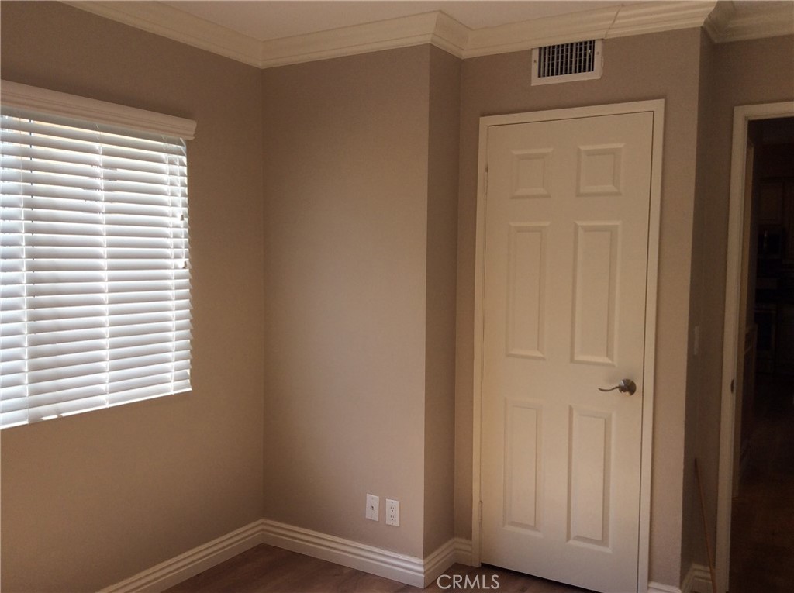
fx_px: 733
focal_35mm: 32
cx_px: 397
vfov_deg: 44.1
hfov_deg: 56.9
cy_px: 296
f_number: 2.4
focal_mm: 3.3
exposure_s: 1/200
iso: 32
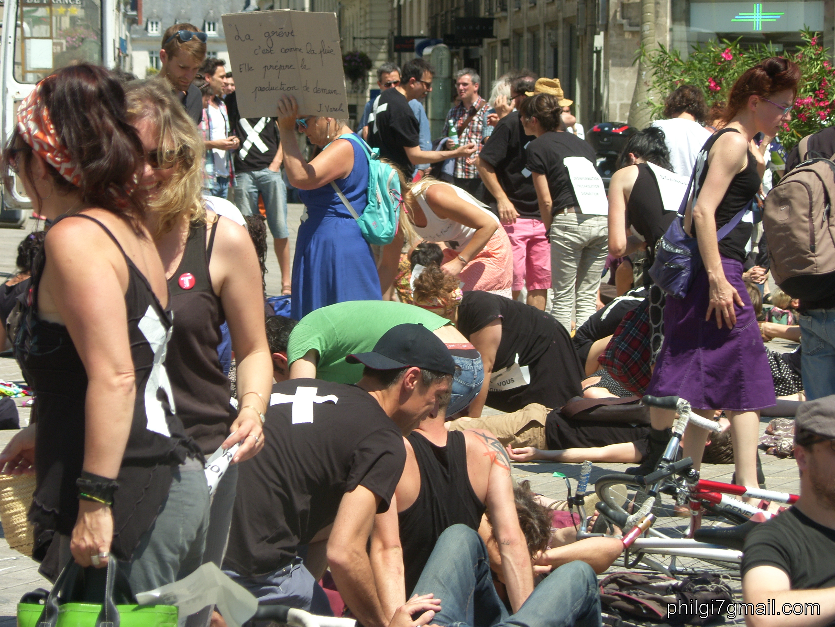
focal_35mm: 135
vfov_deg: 11.0
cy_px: 314
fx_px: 3256
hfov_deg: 14.6
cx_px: 418
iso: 50
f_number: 3.5
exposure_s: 1/1000
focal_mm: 34.8
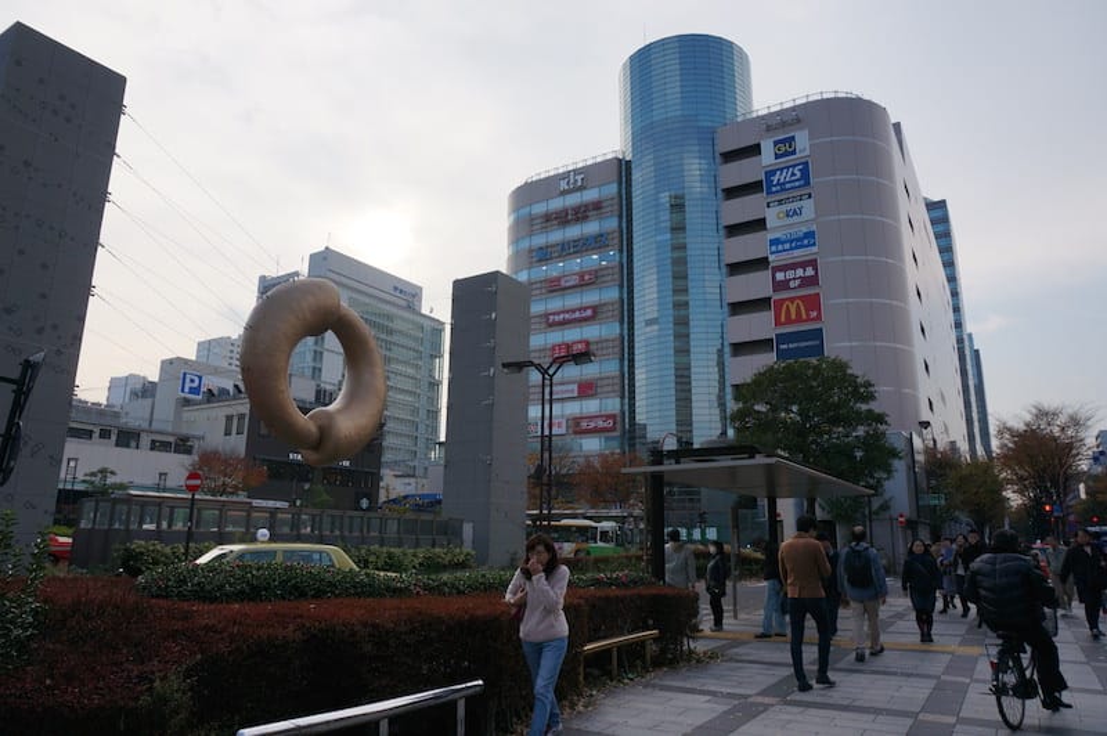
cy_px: 368
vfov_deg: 53.1
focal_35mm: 24
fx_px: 737
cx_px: 554
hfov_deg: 73.8
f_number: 9
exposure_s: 1/160
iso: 100
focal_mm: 16
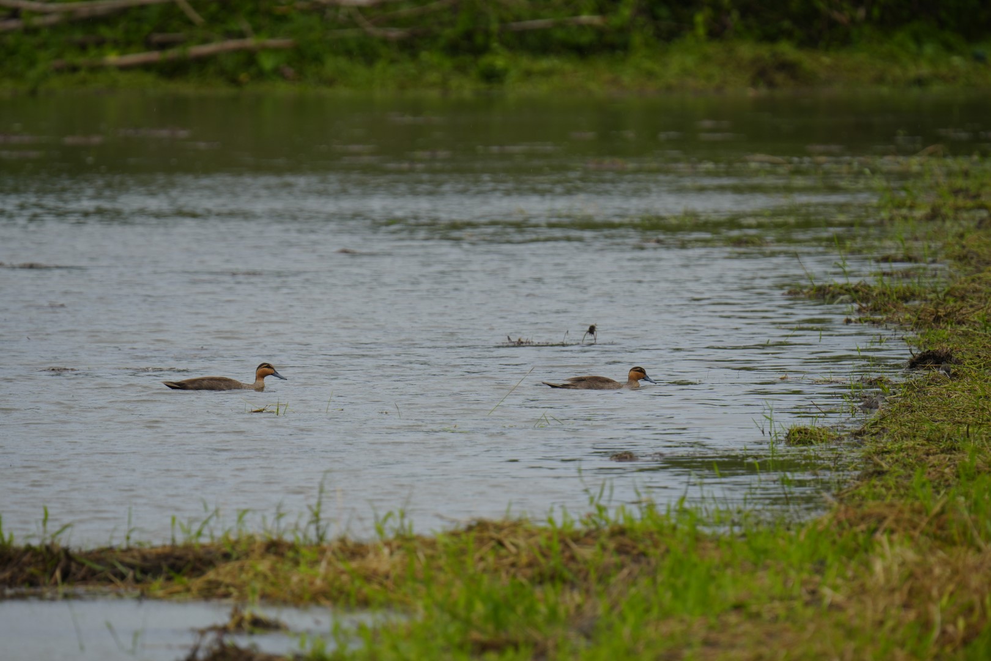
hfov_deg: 2.5
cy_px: 330
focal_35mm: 838
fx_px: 23080
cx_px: 496
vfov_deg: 1.6
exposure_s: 1/500
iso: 125
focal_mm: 559
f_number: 6.3
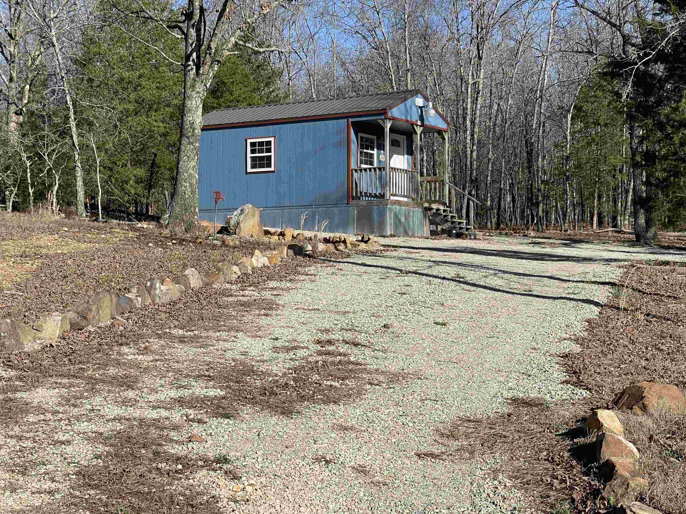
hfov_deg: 30.3
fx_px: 1268
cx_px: 343
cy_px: 257
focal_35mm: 64
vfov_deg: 22.9
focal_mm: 7.5
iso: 20
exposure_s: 1/1179
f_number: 2.2
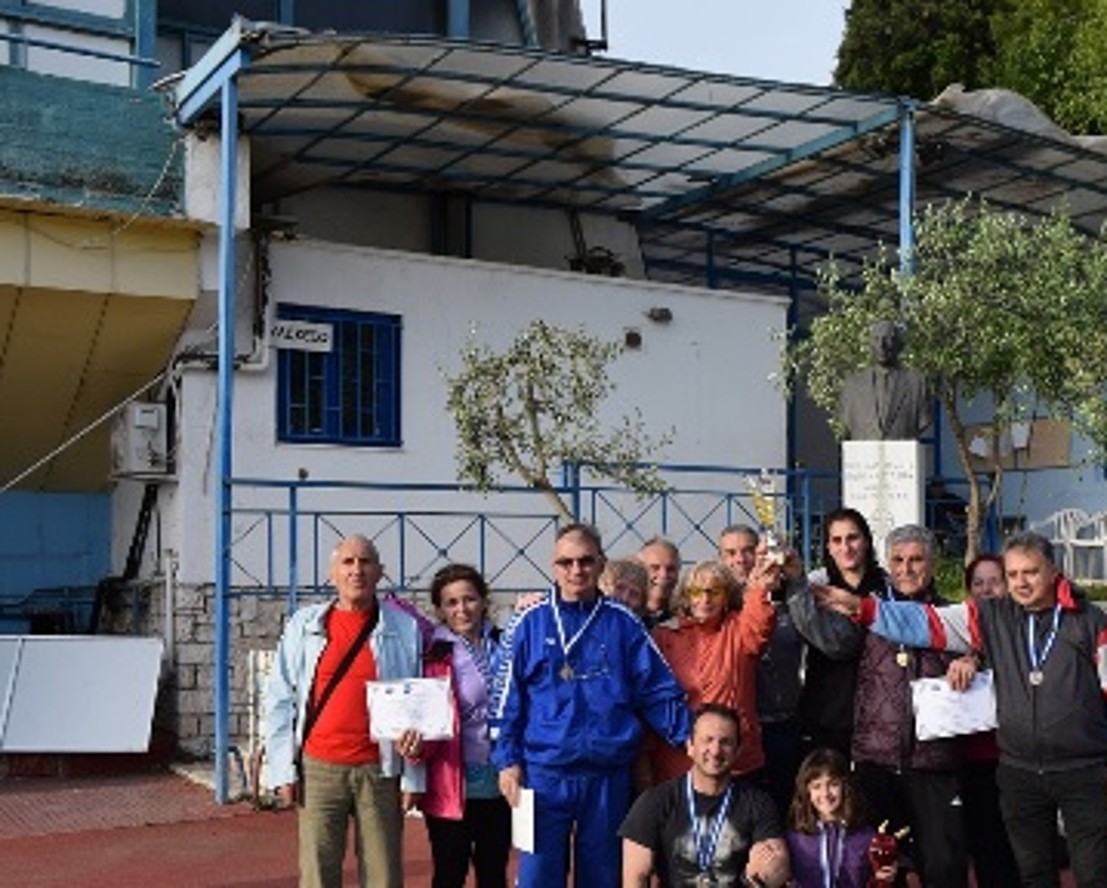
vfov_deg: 32.0
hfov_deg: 38.6
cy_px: 567
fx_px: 1542
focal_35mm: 47
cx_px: 811
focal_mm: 20
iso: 200
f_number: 8
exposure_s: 1/250
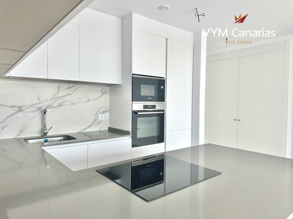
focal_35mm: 24
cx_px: 146
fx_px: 203
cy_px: 110
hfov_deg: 71.6
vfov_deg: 56.8
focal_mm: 6.86
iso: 64
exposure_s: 1/230
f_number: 1.78
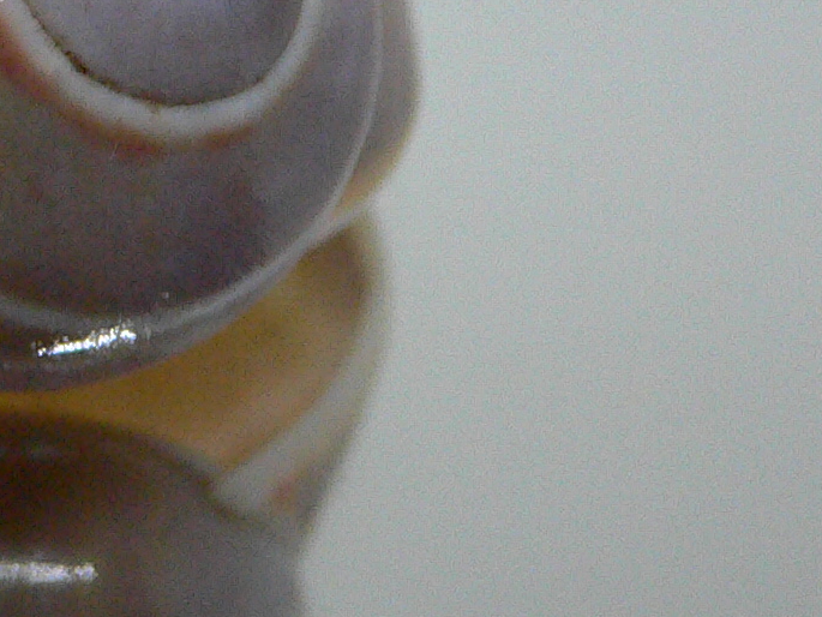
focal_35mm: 103
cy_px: 77
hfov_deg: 18.6
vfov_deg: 14.2
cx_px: 5
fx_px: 2446
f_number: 2.8
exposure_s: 1/50
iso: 200
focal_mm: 4.6
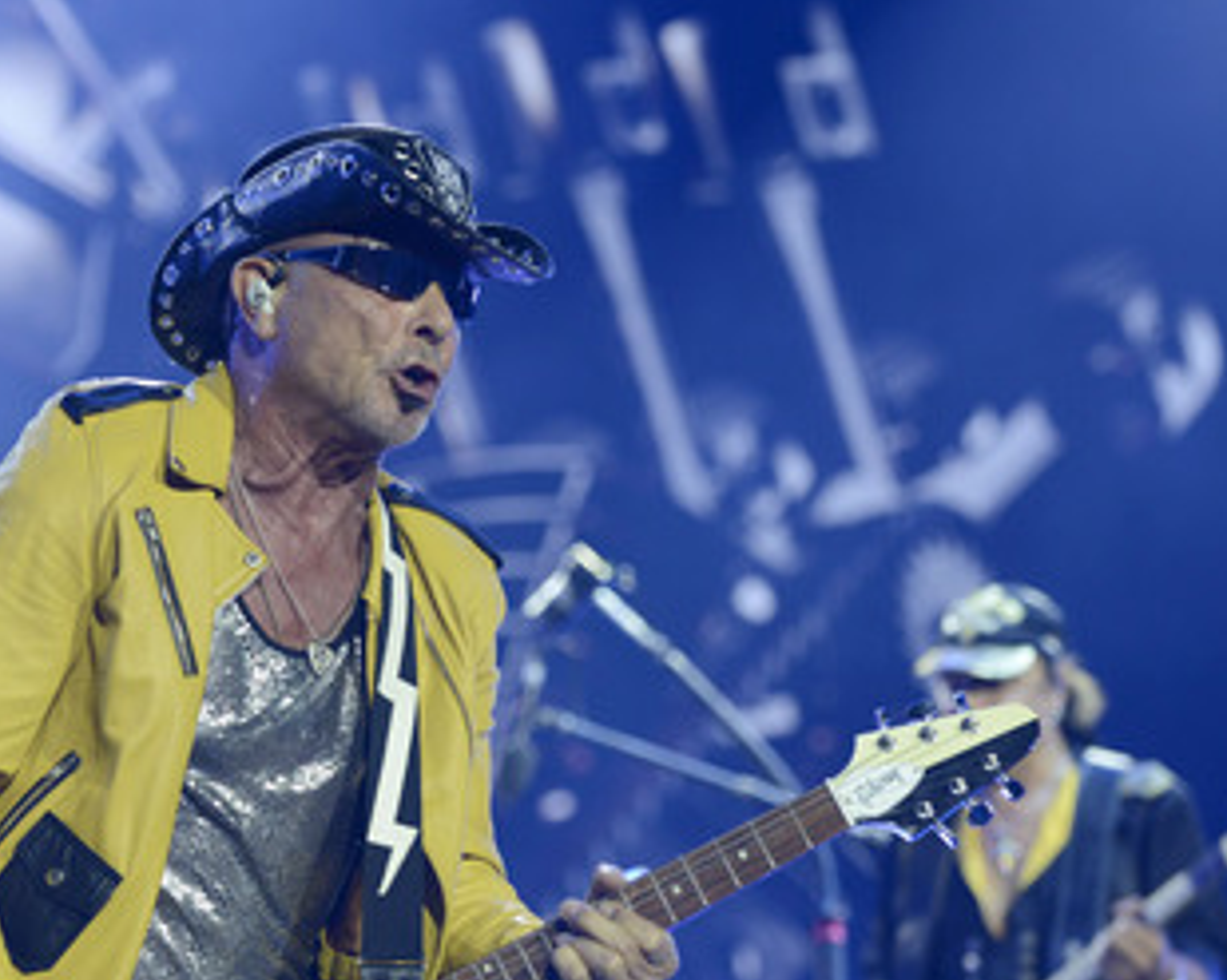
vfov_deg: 8.7
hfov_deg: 10.8
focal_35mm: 178
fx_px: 6462
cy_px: 591
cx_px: 431
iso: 1250
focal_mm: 130
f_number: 4
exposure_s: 1/800
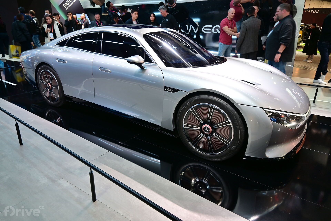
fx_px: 221
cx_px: 166
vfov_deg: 53.1
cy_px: 110
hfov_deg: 73.7
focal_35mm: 24
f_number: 3.5
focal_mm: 16
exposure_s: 1/25
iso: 200
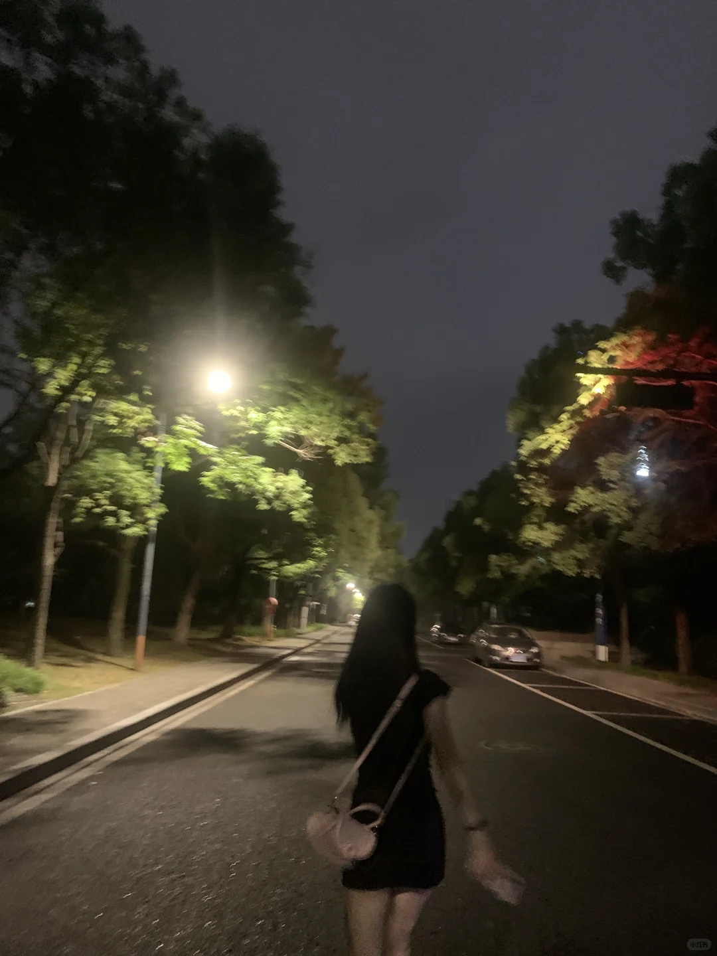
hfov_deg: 53.1
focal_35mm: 26
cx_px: 358
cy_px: 478
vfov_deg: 67.3
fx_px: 718
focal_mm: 4.25
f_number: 1.8
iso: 800
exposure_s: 1/17
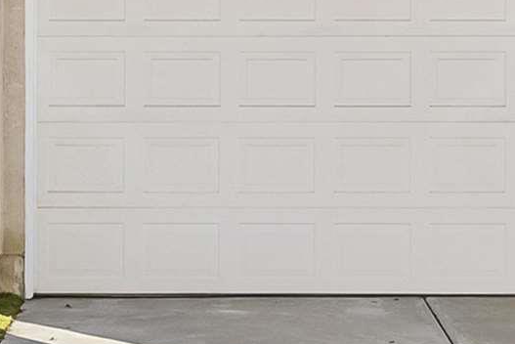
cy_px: -97
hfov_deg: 15.3
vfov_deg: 10.1
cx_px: 291
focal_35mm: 134
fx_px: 1918
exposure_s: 1/250
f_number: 8
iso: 500
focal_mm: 23
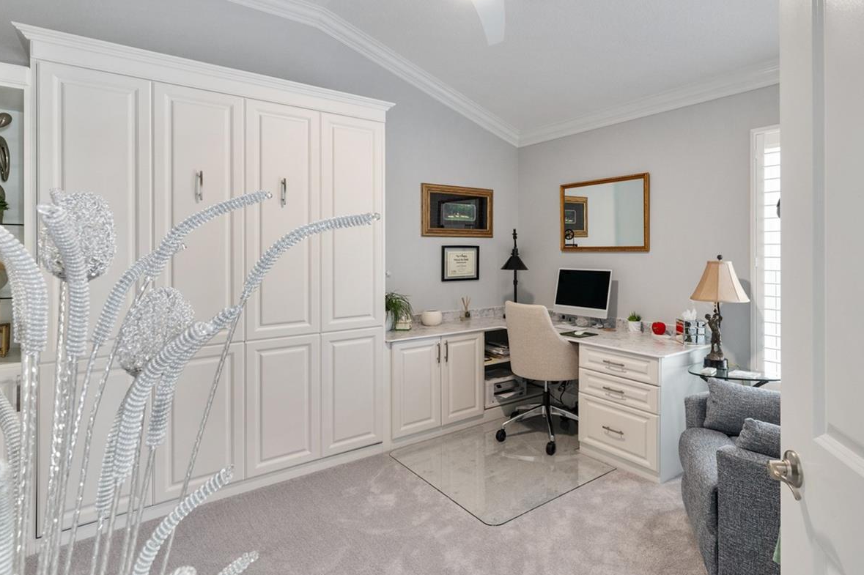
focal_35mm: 19
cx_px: 512
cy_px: 250
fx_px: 456
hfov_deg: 86.0
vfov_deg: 64.3
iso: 500
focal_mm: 14
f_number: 8
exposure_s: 1/10
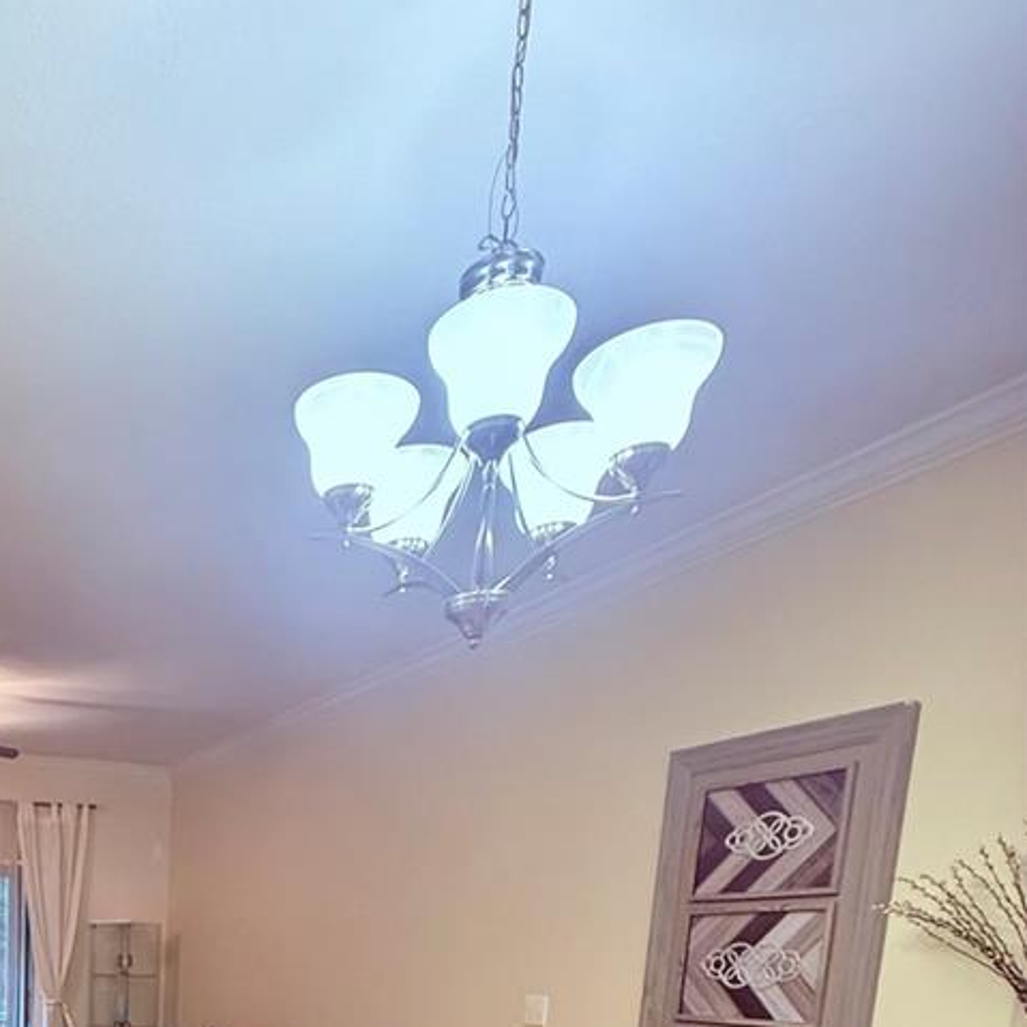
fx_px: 1041
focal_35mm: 31
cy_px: 1141
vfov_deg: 41.4
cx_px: 66
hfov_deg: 46.4
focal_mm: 2.22
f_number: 2.2
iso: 640
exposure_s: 1/60
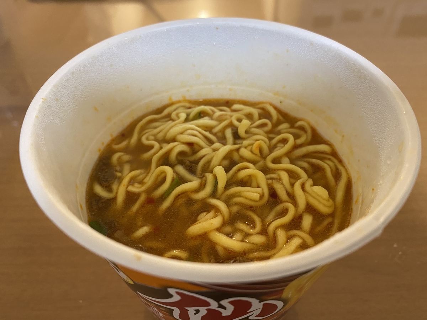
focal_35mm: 26
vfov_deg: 53.1
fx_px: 321
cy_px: 160
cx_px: 214
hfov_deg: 67.3
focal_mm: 4.25
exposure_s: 1/50
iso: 500
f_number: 1.8
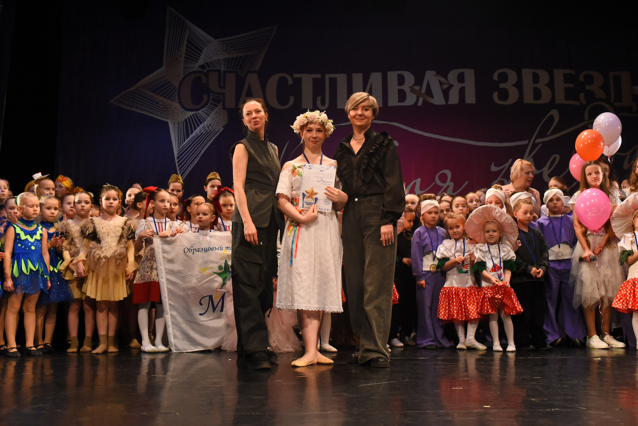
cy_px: 213
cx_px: 319
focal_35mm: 35
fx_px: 620
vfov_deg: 37.9
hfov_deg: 54.4
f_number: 6.3
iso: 5000
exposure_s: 1/320
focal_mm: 35
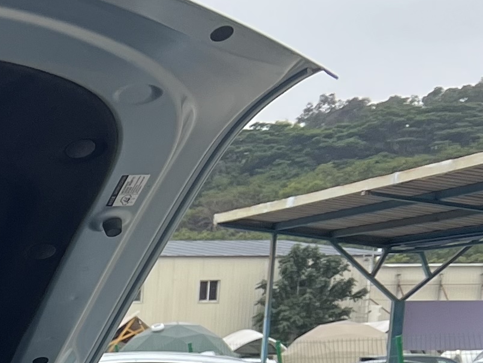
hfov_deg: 13.0
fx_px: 1814
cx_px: -517
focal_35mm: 130
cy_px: 745
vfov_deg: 10.4
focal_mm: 5.7
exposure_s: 1/1147
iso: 50
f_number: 1.5
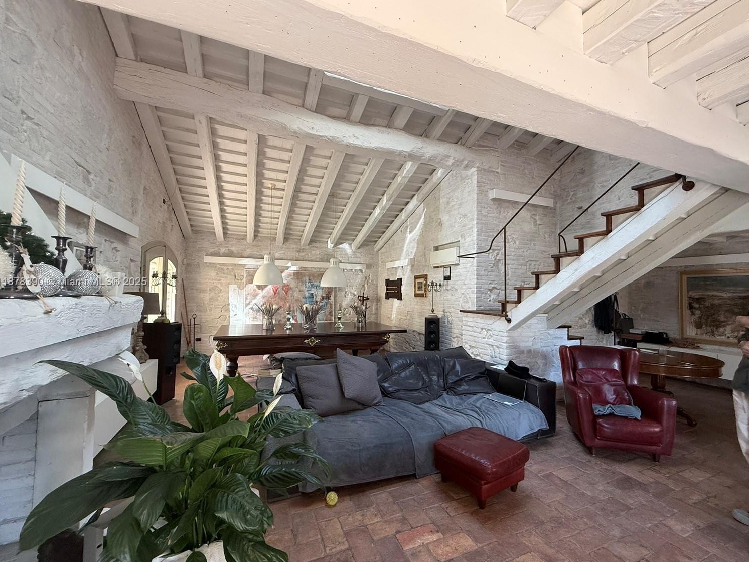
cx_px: 388
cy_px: 283
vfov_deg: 81.8
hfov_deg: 98.1
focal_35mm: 15
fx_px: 325
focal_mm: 2.22
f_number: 2.2
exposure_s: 1/99
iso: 250
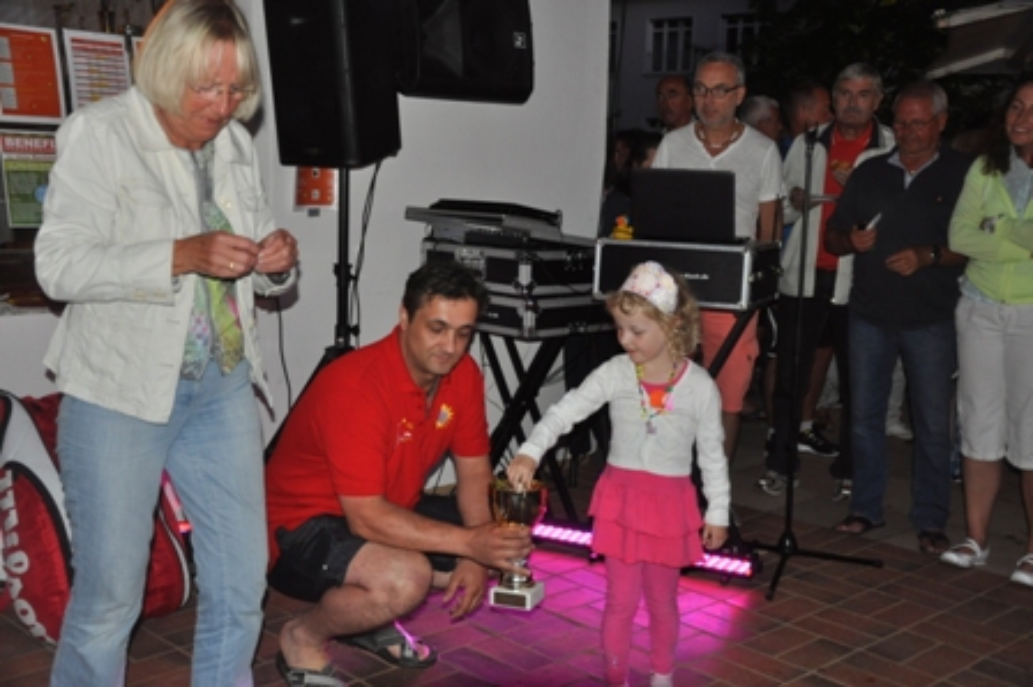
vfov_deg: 31.8
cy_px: 344
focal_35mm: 42
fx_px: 1204
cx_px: 516
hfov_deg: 46.4
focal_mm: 28
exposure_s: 1/60
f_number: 4
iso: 800
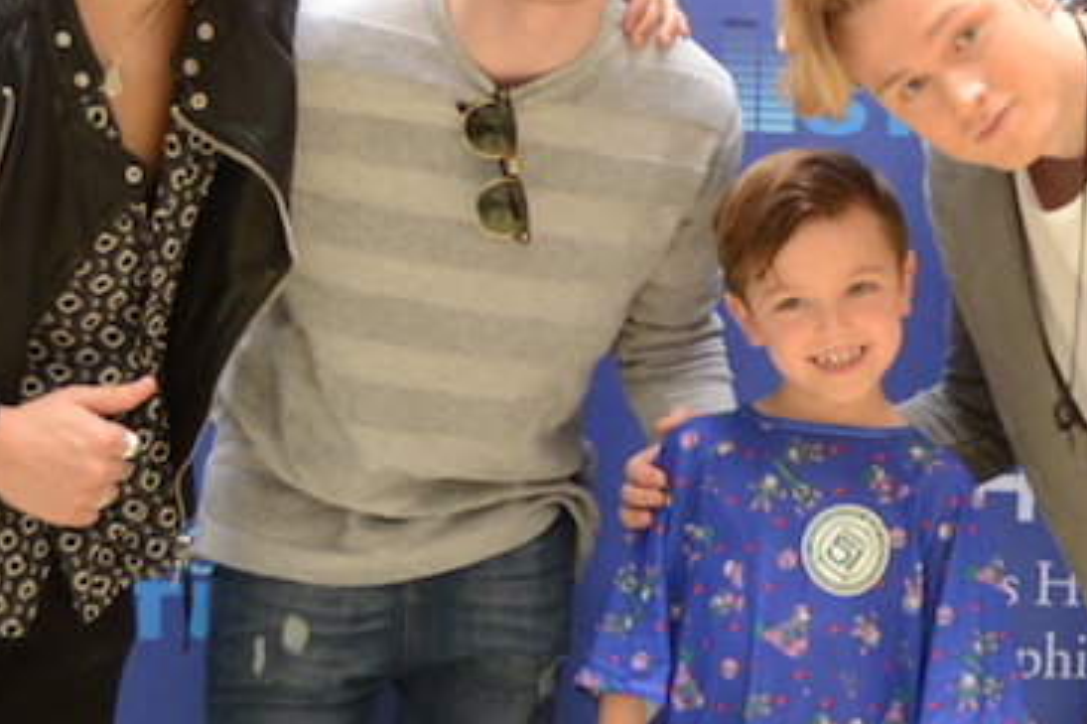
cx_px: 1027
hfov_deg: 19.7
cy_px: 195
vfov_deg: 13.5
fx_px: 3048
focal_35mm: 101
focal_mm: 24
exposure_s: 1/60
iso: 400
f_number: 4
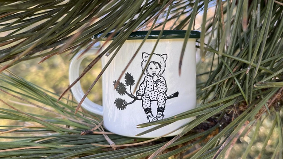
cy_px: 60
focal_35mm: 39
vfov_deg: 30.3
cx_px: 142
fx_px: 293
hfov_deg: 51.6
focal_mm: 5.1
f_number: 1.6
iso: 32
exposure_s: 1/134
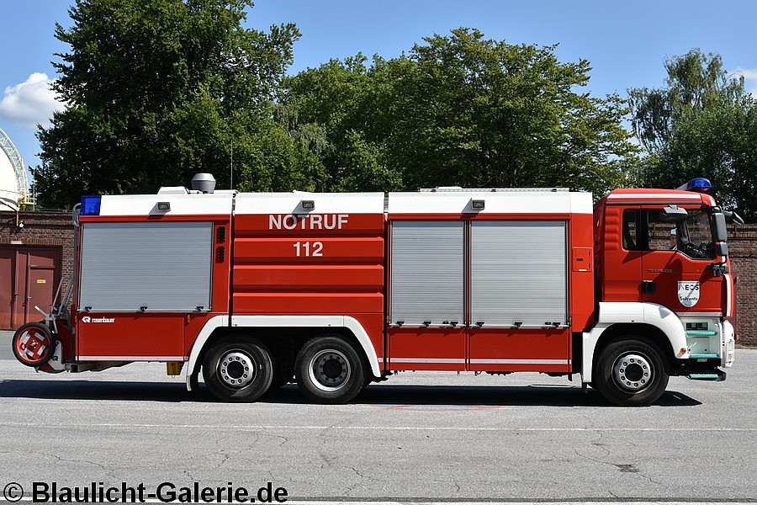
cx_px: 378
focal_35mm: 42
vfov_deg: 31.9
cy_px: 252
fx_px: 883
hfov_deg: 46.4
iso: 200
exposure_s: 1/320
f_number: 9
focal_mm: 42
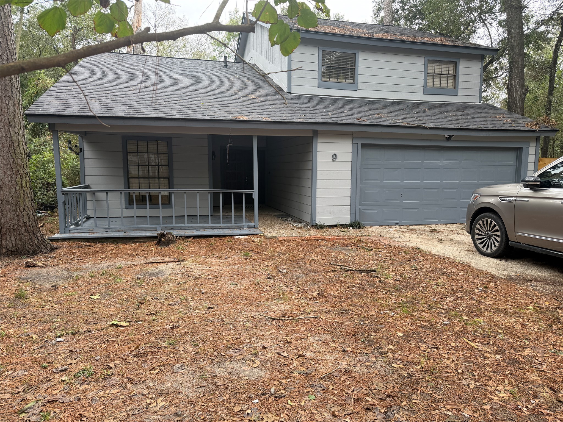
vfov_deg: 56.8
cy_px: 211
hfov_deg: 71.6
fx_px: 390
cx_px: 282
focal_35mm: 24
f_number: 1.78
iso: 80
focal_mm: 6.76
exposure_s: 1/241
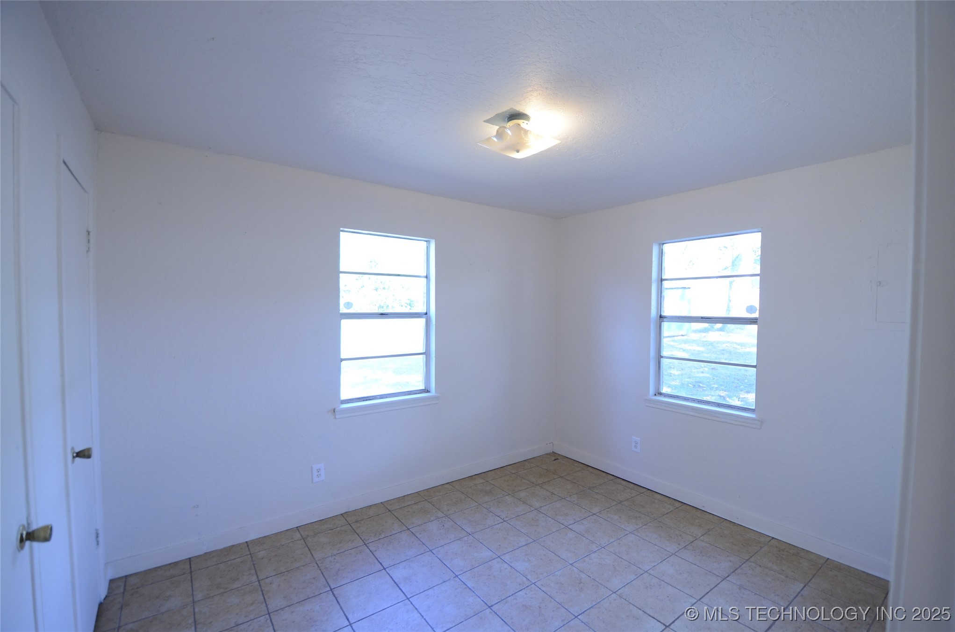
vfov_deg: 77.1
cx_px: 478
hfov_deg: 100.5
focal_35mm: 15
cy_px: 316
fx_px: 397
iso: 450
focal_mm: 10
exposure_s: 1/60
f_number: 4
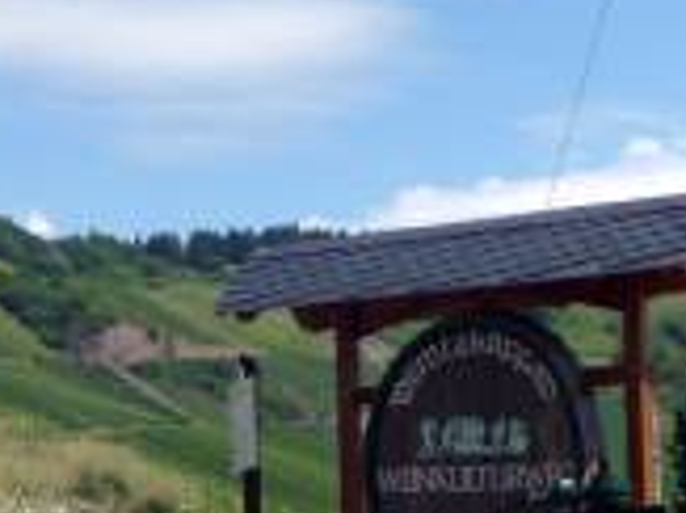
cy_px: 374
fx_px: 1921
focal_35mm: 97
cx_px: -38
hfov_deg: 19.5
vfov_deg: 15.2
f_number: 3.9
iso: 100
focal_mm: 6.7
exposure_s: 1/1000
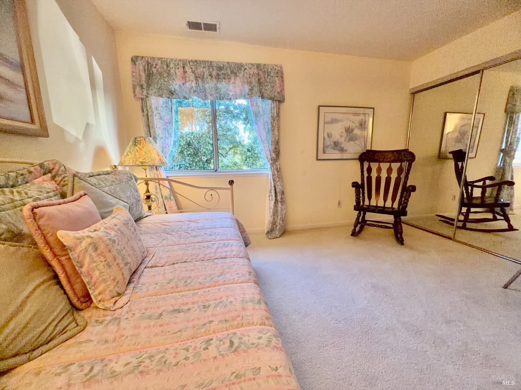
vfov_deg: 85.7
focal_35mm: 14
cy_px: 195
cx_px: 260
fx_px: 211
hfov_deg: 102.1
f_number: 2.2
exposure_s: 1/120
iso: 250
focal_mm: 2.22
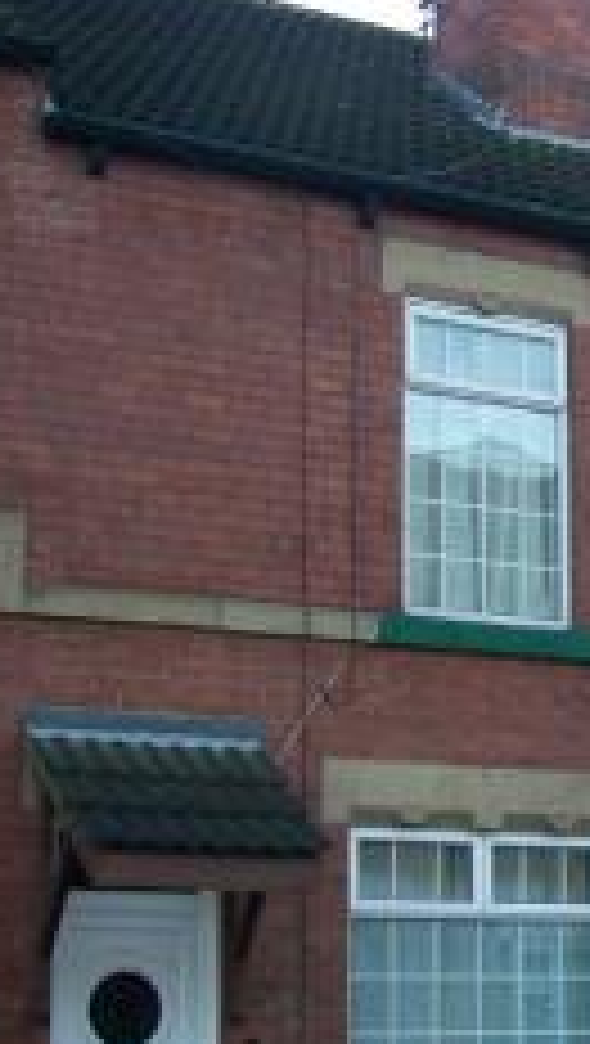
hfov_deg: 15.4
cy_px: 655
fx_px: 2163
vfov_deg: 27.1
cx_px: 500
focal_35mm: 78
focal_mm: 6.3
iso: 200
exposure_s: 1/50
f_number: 2.8
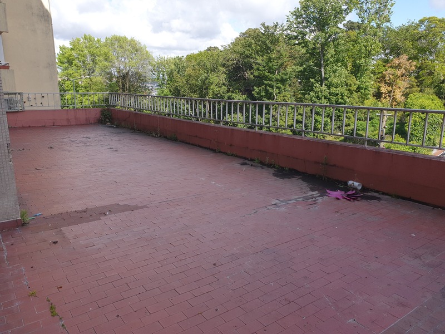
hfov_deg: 67.3
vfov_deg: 53.1
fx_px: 334
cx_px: 222
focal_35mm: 26
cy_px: 167
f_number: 2.4
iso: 50
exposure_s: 1/924
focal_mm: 4.32
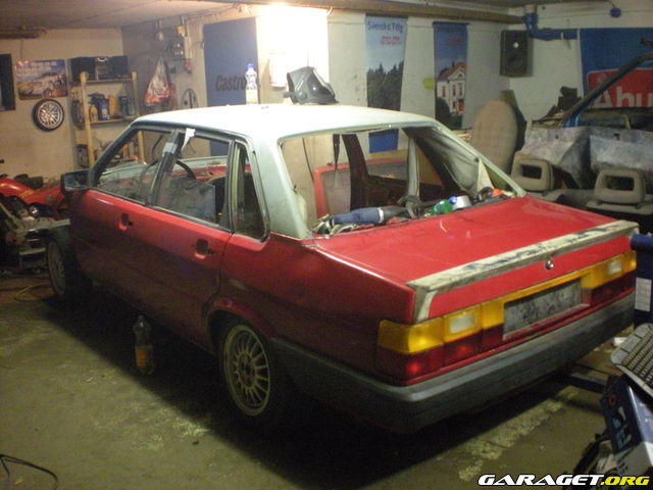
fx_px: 717
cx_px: 326
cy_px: 245
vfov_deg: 37.7
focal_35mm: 38
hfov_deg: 49.0
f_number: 3.1
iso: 743
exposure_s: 1/8
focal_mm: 6.3
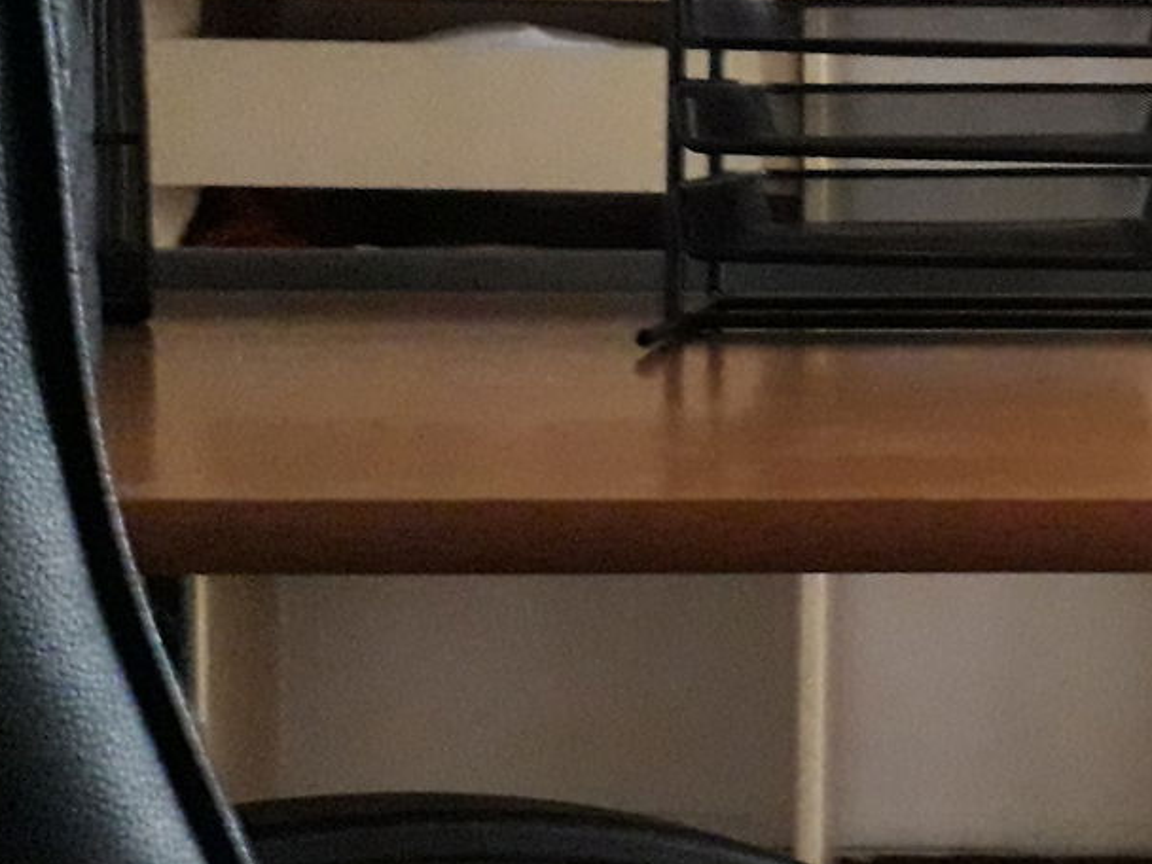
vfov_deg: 20.5
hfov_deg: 26.1
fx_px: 2363
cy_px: 174
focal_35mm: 71
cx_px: 1124
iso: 800
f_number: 1.9
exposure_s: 1/17
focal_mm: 3.6
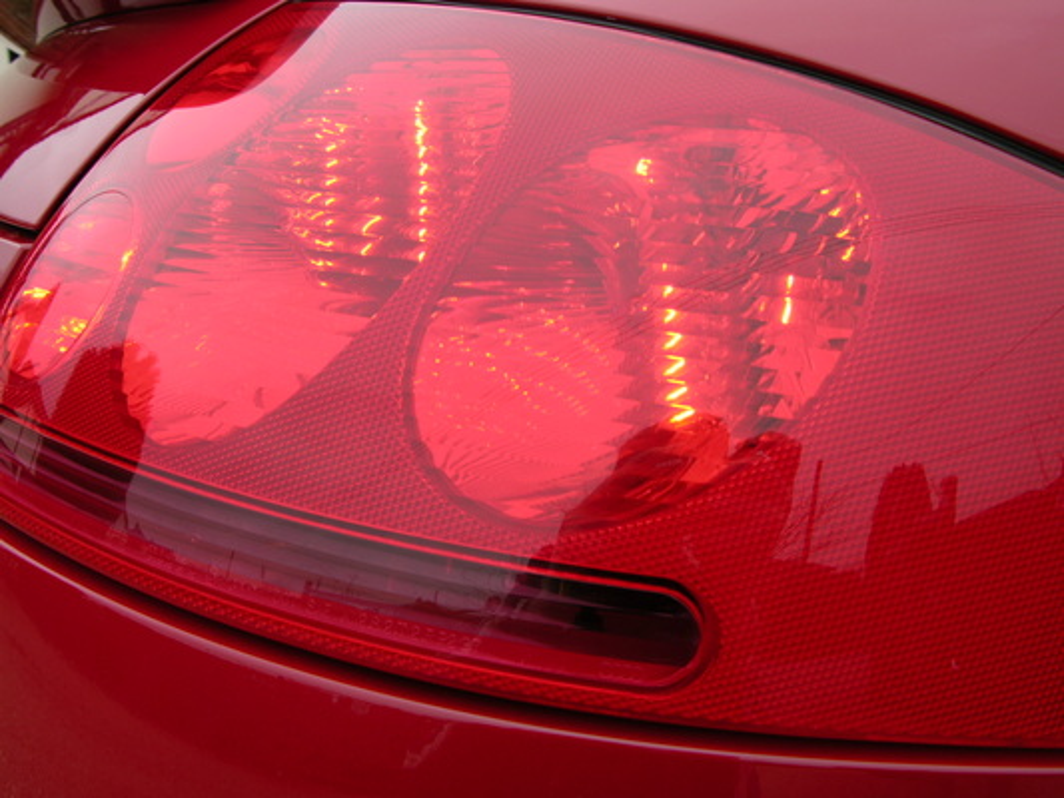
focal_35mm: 35
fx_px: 1076
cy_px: 399
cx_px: 532
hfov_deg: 52.6
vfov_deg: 40.7
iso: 50
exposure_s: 1/46.7
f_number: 5
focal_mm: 8.9
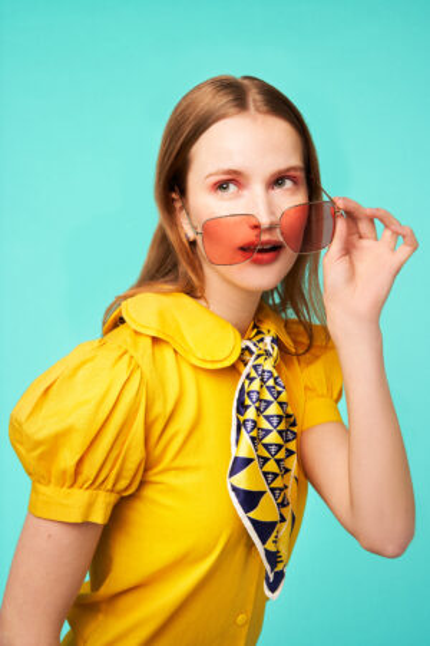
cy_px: 323
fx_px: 950
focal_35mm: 53
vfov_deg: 37.5
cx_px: 215
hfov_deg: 25.5
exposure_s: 1/200
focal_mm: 53
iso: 100
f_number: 13
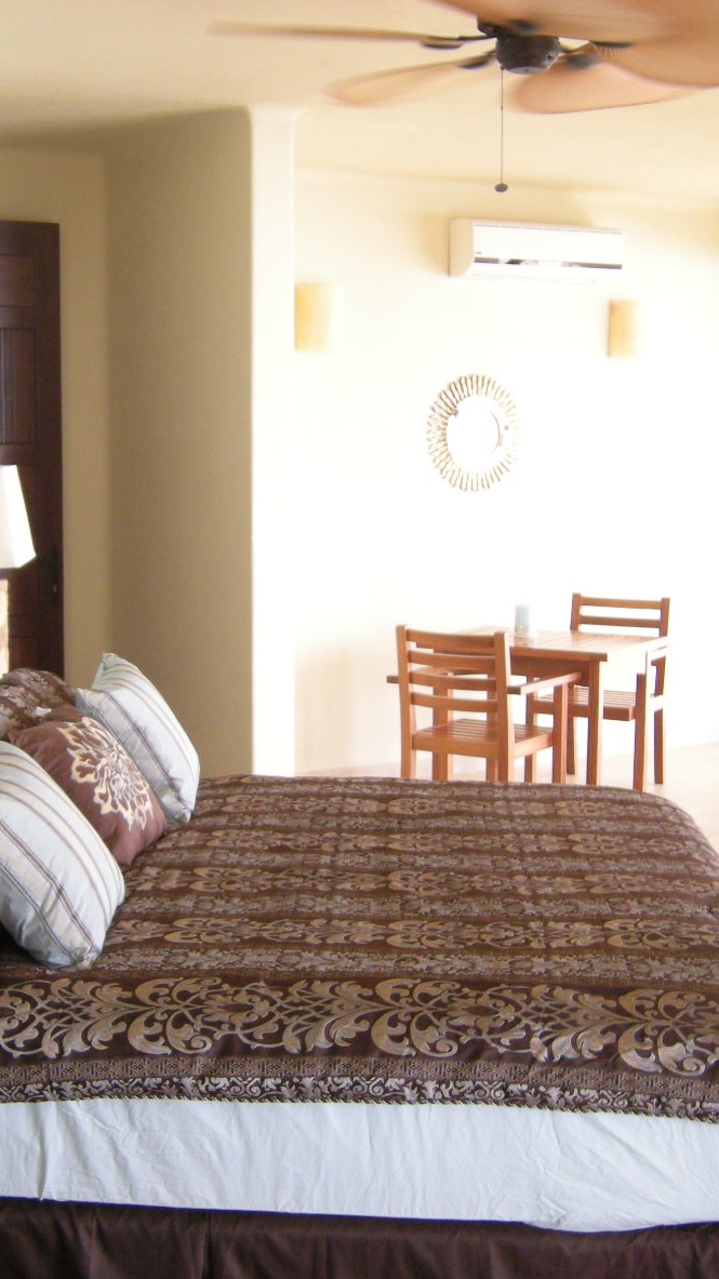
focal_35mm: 56
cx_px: 223
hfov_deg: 21.3
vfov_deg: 37.2
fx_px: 1899
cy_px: 640
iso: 195
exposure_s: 1/61.7
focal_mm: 6.3
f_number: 3.2
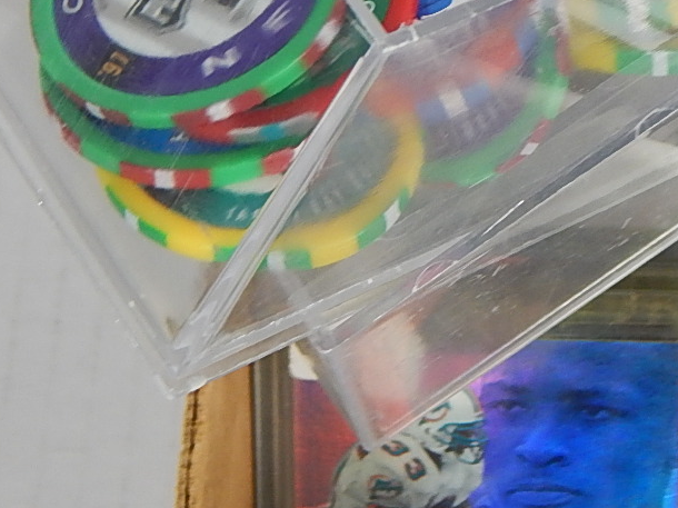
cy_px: -96
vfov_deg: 11.5
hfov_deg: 15.6
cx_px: 528
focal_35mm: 126
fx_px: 2467
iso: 180
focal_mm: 8.6
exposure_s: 1/30
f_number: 3.7
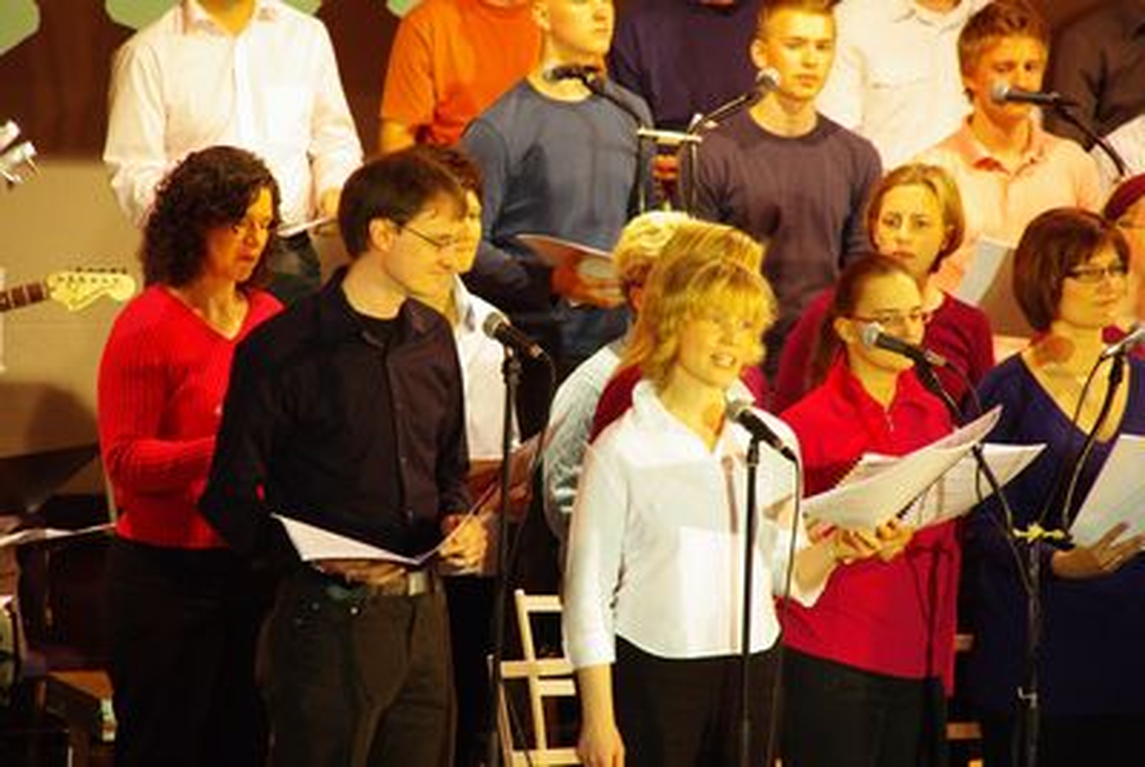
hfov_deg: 6.9
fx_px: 9556
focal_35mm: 300
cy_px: 384
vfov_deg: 4.6
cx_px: 572
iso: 800
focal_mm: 200
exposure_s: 1/15
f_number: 6.7
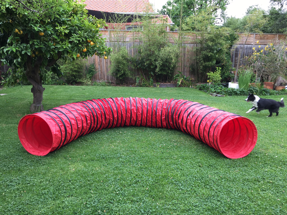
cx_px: 144
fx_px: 240
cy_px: 108
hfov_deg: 61.7
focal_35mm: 29
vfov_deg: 48.2
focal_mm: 4.15
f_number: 2.2
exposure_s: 1/128
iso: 25
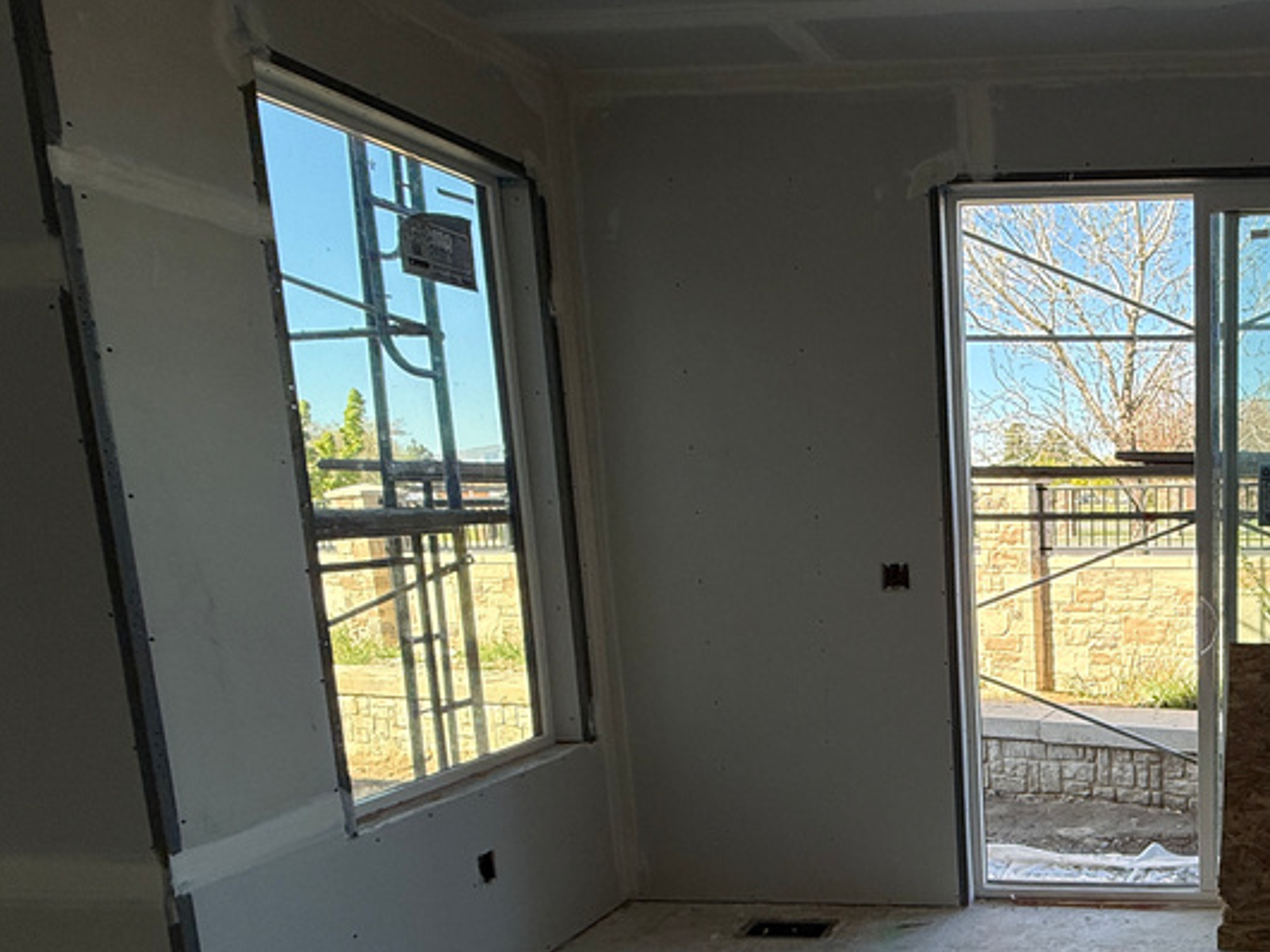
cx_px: 1189
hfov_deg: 54.9
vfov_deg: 50.4
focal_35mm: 27
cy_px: 636
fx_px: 990
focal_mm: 2.22
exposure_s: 1/342
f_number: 2.2
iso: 50
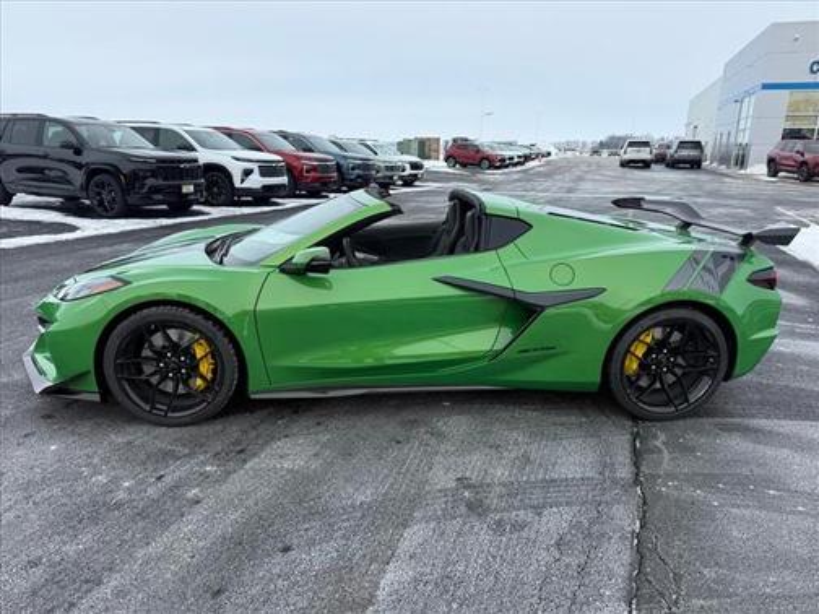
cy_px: 307
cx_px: 410
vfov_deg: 56.8
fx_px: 568
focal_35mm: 24
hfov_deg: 71.6
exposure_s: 1/3425
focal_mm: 6.76
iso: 80
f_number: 1.78
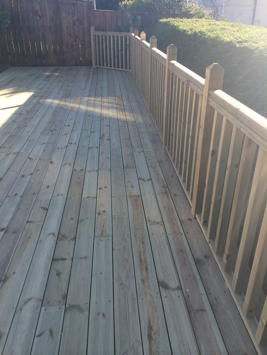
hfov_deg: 46.8
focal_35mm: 30
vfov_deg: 60.0
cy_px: 178
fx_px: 309
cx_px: 134
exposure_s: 1/500
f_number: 2.2
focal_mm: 4.12
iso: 32
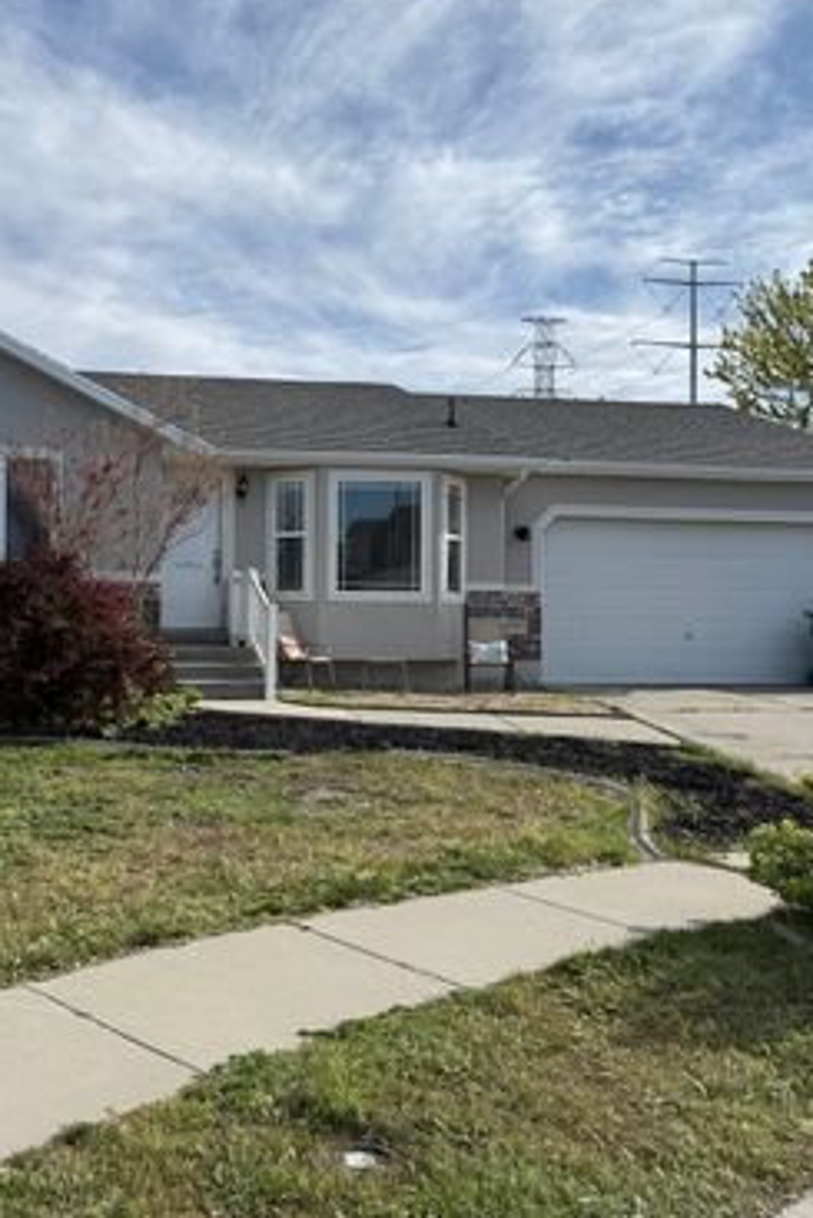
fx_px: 1151
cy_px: 599
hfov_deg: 37.1
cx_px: 129
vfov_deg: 55.8
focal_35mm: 34
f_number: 1.78
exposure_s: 1/5714
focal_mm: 6.76
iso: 80
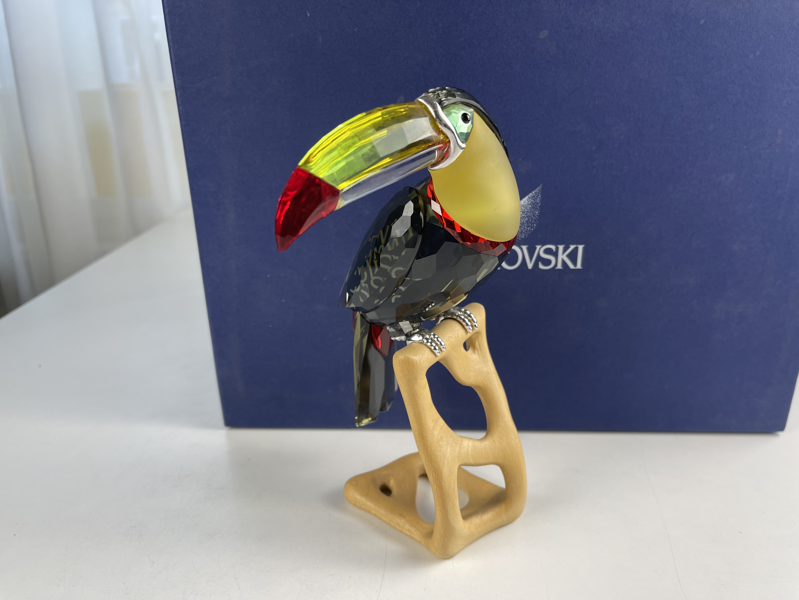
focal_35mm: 25
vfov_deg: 54.9
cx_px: 400
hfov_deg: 69.4
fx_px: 577
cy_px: 300
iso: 40
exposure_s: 1/100
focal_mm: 5.1
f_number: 1.6
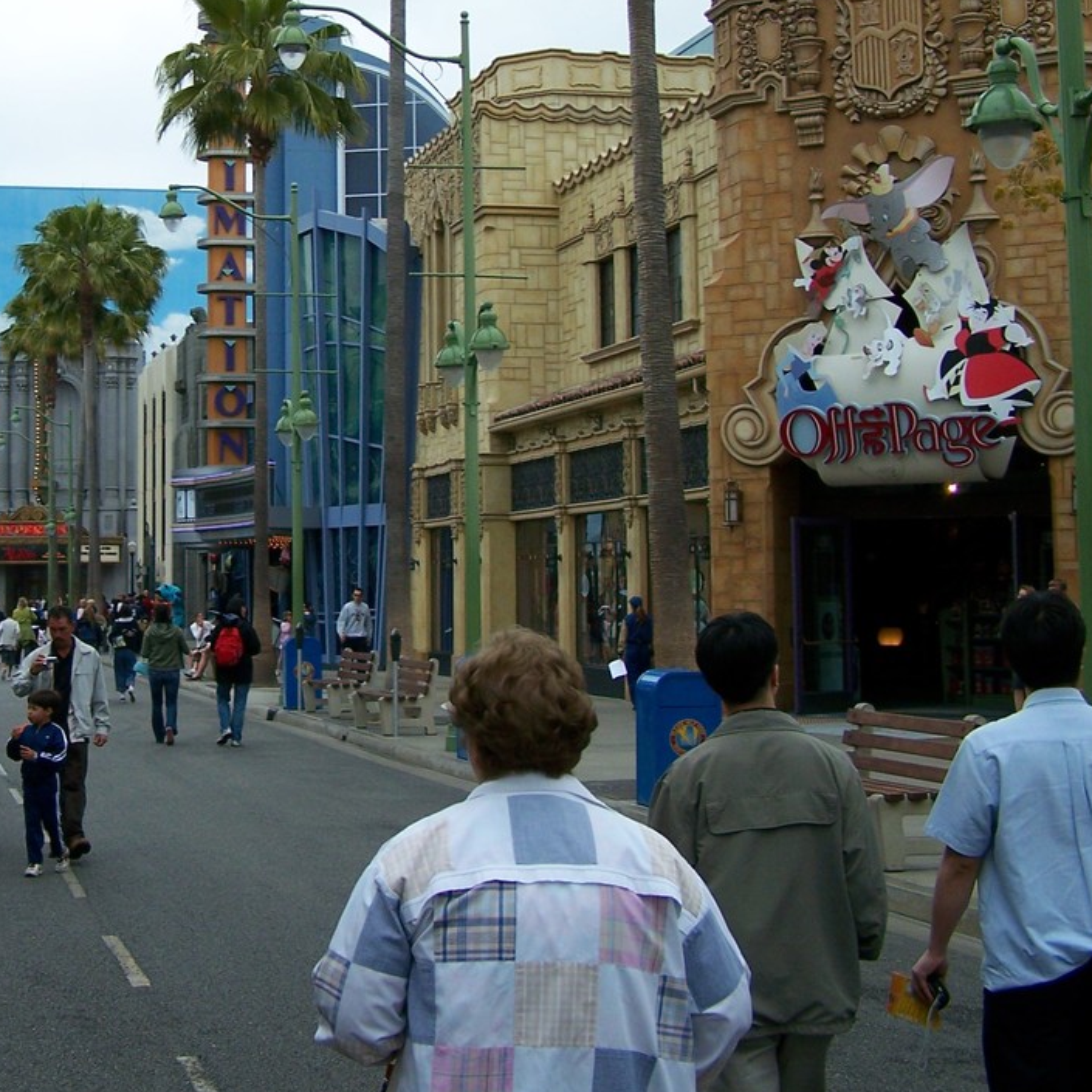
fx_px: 2177
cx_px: 291
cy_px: 366
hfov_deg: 27.8
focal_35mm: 61
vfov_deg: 28.0
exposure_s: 1/500
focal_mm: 6.3
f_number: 2.8
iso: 80
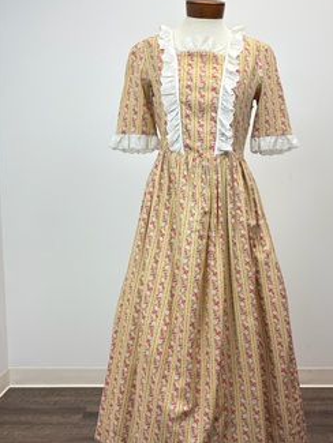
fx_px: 410
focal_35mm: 32
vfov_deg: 56.7
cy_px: 239
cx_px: 202
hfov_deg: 43.9
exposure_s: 1/140
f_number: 1.6
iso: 40
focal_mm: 5.96
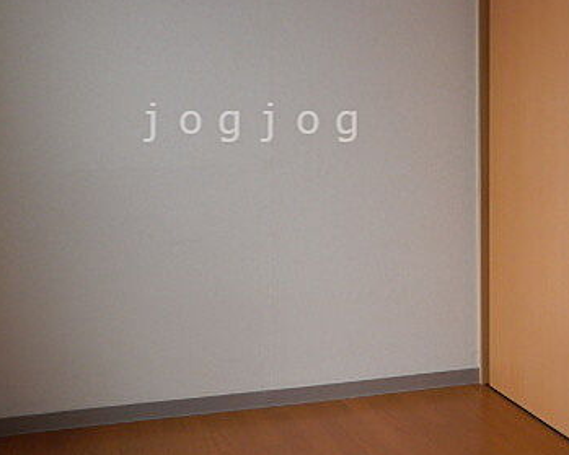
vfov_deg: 34.3
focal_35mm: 43
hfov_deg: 42.9
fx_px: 724
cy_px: 122
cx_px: 254
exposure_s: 1/80
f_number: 2.8
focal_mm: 4.3
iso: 125
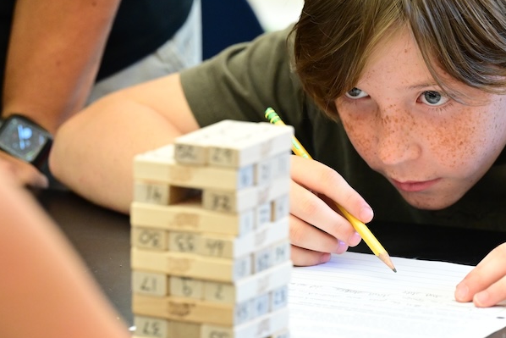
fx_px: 4794
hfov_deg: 6.0
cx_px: 228
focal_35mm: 341
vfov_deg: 4.0
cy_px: 124
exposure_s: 1/320
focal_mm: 170
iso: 4000
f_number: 3.5
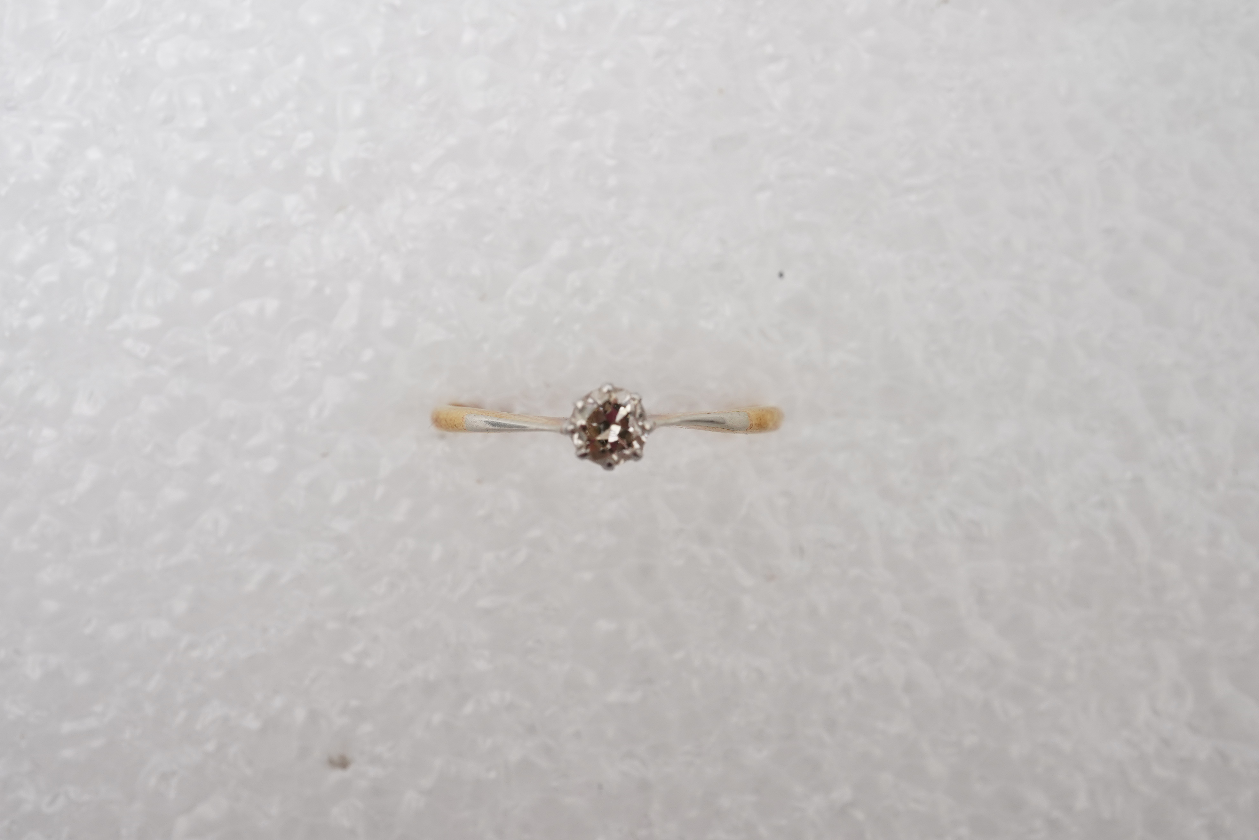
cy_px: 420
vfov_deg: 29.9
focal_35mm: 45
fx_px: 1574
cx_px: 630
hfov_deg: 43.6
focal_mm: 30
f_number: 16
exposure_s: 1/125
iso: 500
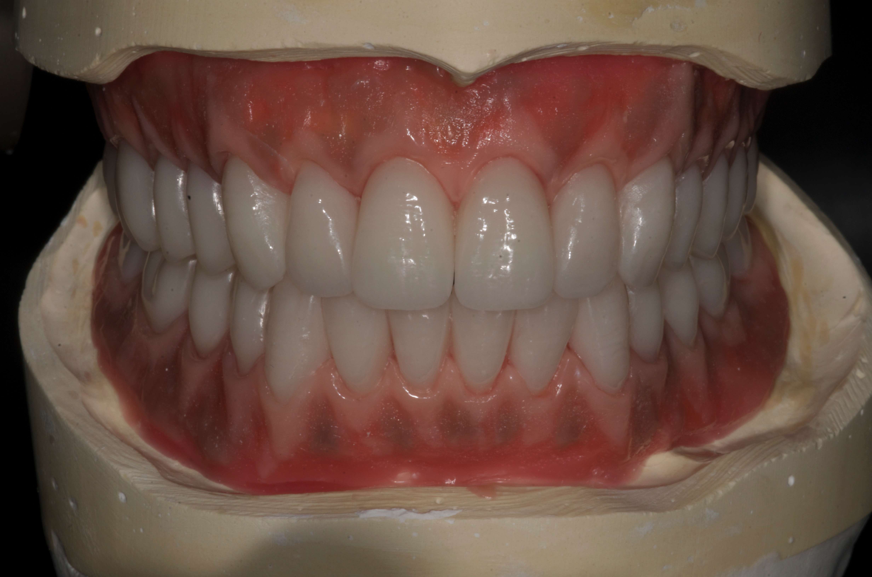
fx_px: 3807
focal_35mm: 158
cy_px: 288
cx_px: 436
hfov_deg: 13.1
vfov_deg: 8.7
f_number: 25
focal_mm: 105
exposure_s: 1/100
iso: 200
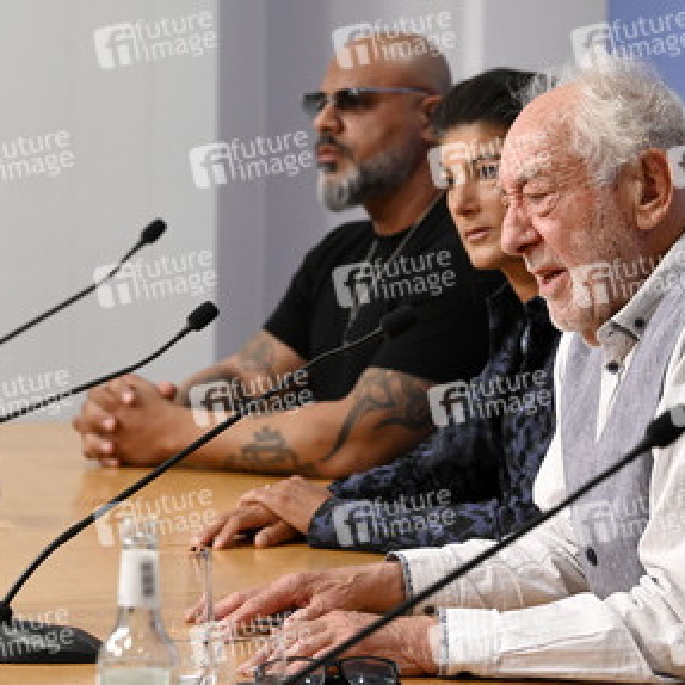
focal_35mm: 160
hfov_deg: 10.9
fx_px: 3582
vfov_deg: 10.9
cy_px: 339
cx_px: 426
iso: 2500
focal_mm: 120
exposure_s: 1/320
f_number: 6.3
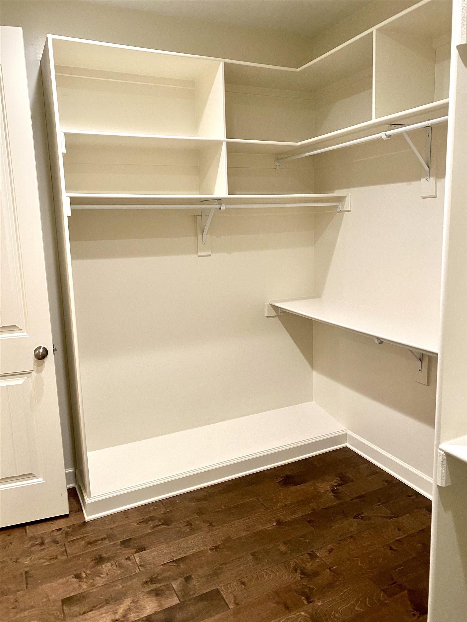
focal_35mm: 26
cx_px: 234
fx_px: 468
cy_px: 311
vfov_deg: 67.3
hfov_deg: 53.1
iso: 160
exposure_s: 1/60
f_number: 1.8
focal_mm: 4.25
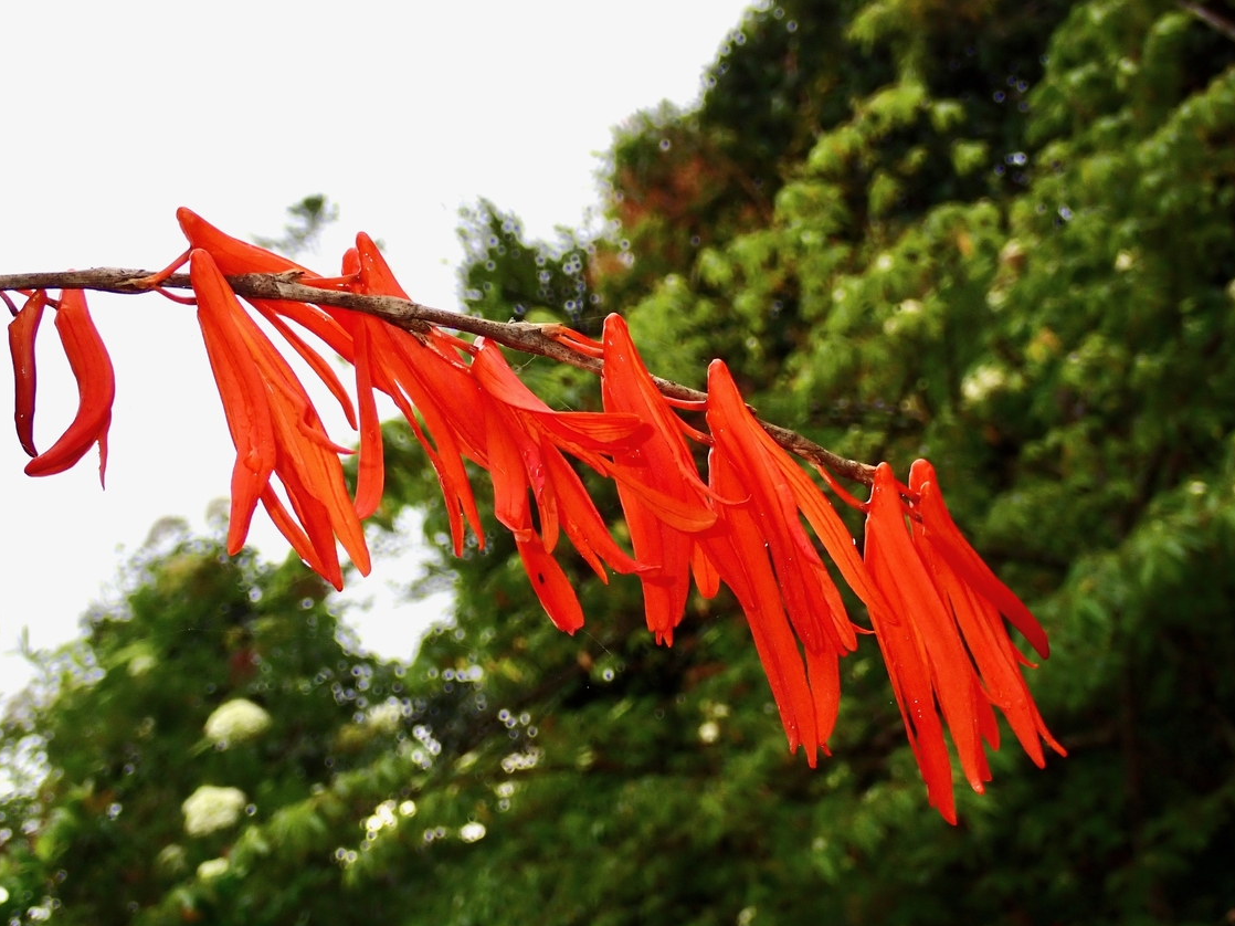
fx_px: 1819
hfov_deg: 37.5
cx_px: 609
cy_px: 471
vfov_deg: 28.5
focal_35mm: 51
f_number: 4.5
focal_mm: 9.01
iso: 200
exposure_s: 1/160
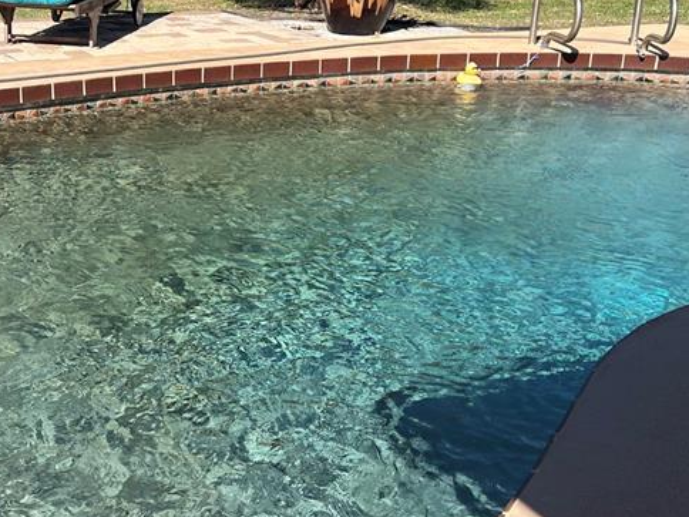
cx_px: 122
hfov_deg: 33.7
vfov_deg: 26.6
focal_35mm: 55
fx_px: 1095
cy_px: 248
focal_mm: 5.7
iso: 50
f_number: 1.5
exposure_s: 1/4115
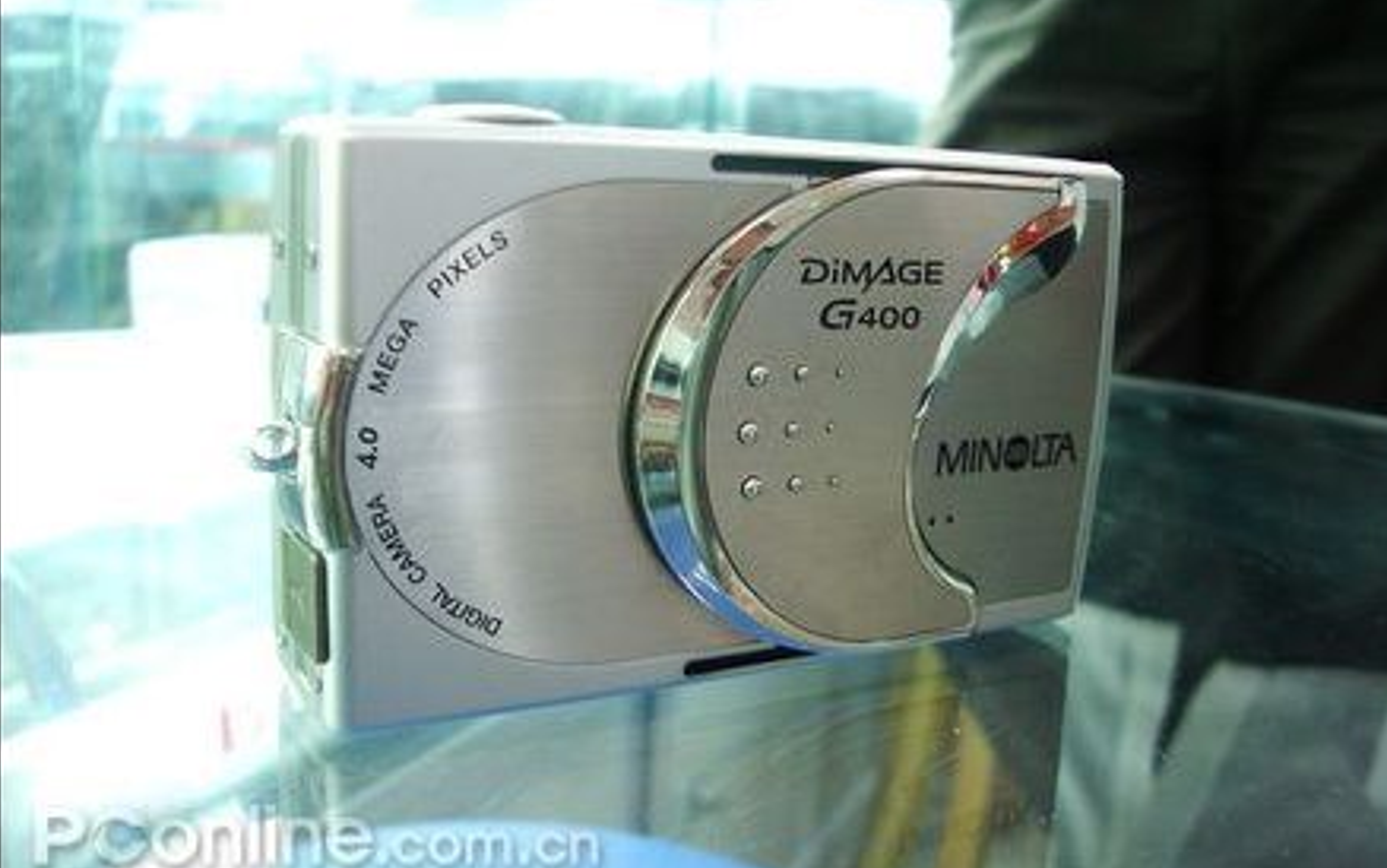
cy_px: 448
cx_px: 708
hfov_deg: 51.5
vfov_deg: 33.6
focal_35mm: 38
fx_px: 1437
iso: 200
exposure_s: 1/40
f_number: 2.6
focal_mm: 5.8
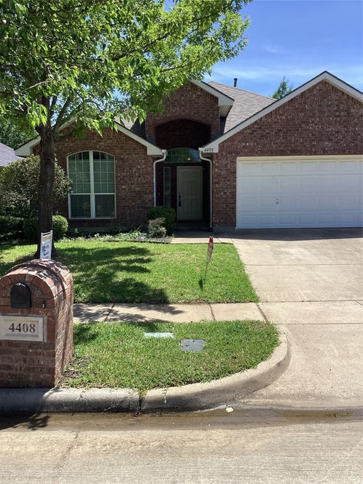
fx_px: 434
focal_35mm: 31
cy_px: 242
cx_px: 182
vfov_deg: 58.4
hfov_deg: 45.4
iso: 25
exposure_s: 1/1006
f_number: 2.4
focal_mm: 3.3
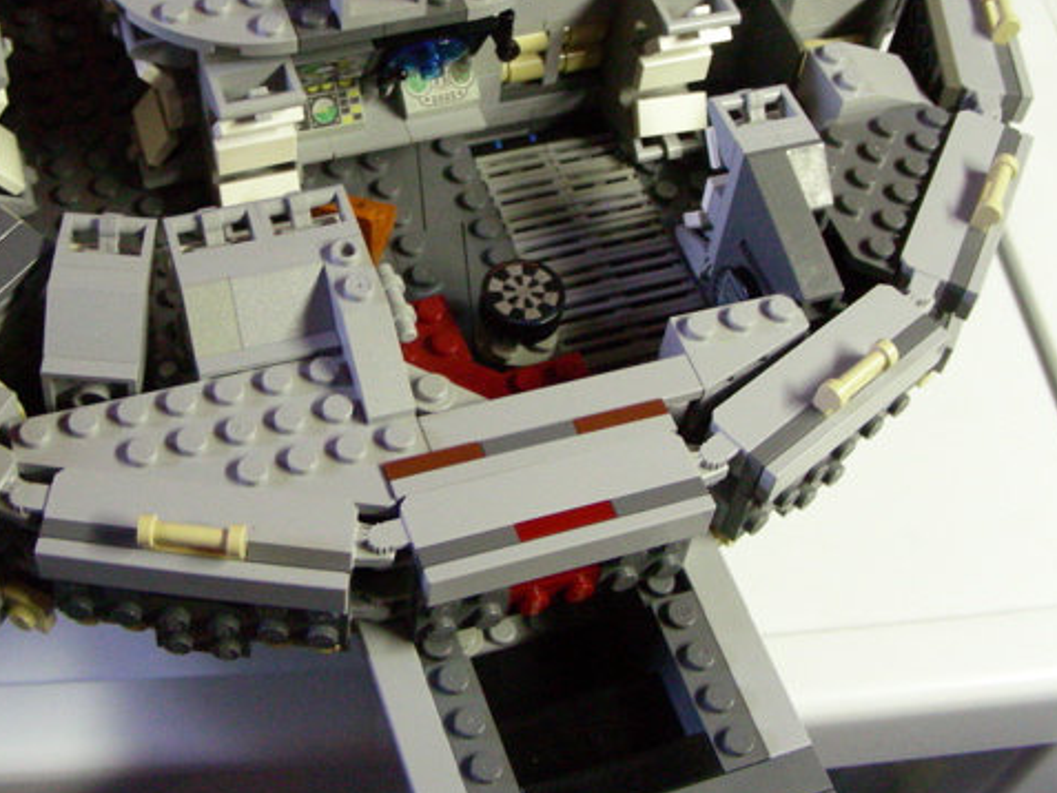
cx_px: 468
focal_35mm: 51
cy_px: 272
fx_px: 1558
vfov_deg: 28.4
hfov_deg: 37.4
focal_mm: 6.3
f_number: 3.5
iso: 400
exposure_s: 1/28
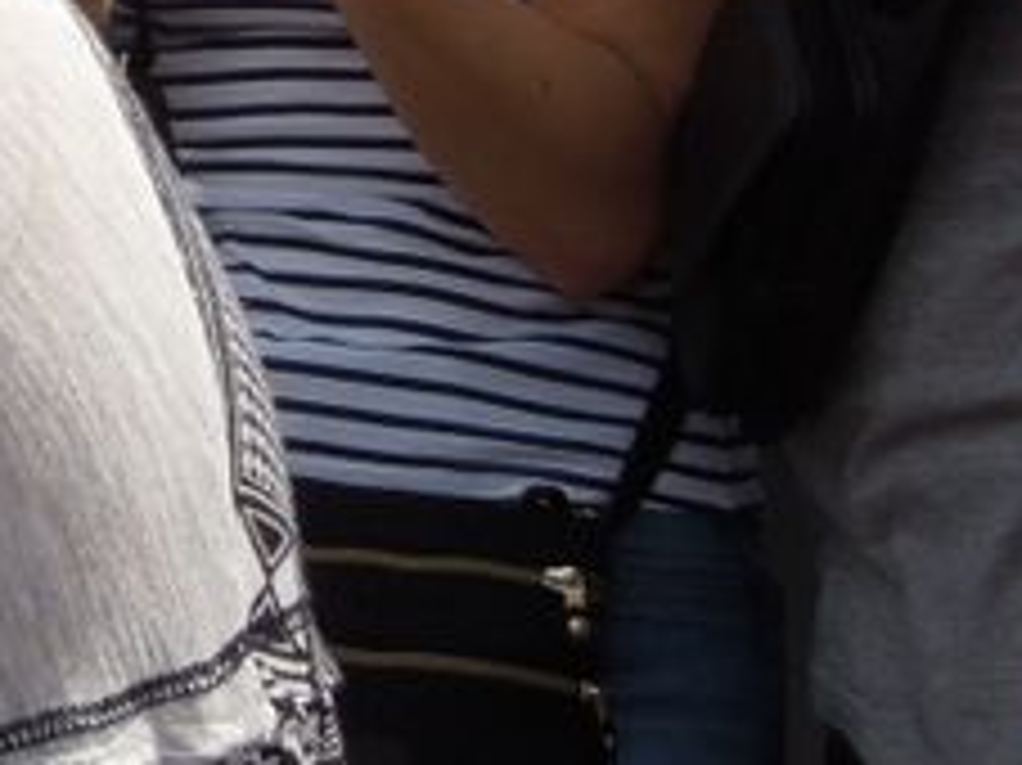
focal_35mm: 194
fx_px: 5725
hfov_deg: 9.6
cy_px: -639
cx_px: -950
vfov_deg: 7.4
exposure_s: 1/800
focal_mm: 7.8
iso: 100
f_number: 3.9
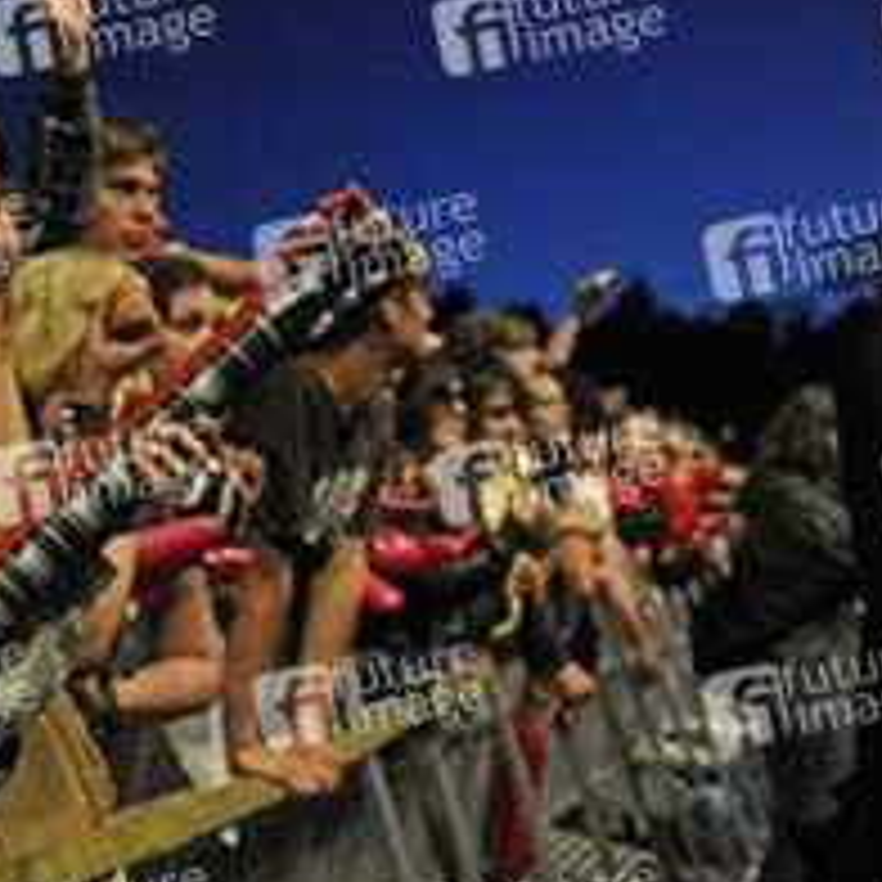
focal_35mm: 47
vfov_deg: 36.0
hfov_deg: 32.8
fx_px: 1355
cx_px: -20
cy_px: 360
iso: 3200
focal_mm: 24
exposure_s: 1/80
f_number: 3.2
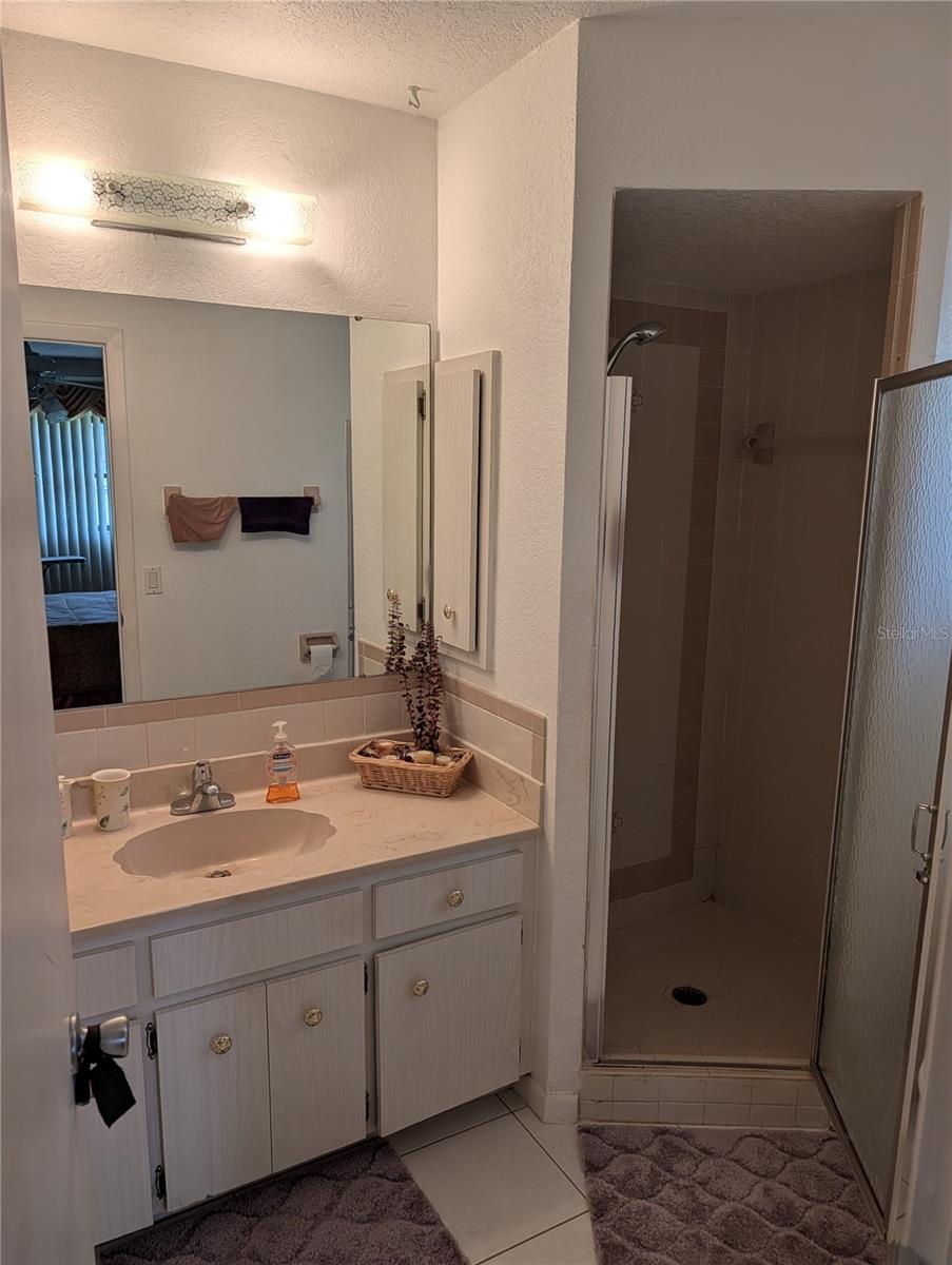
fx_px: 878
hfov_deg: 56.9
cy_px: 632
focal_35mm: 24
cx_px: 476
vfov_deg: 71.5
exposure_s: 1/120
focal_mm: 6.9
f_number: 1.68
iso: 29
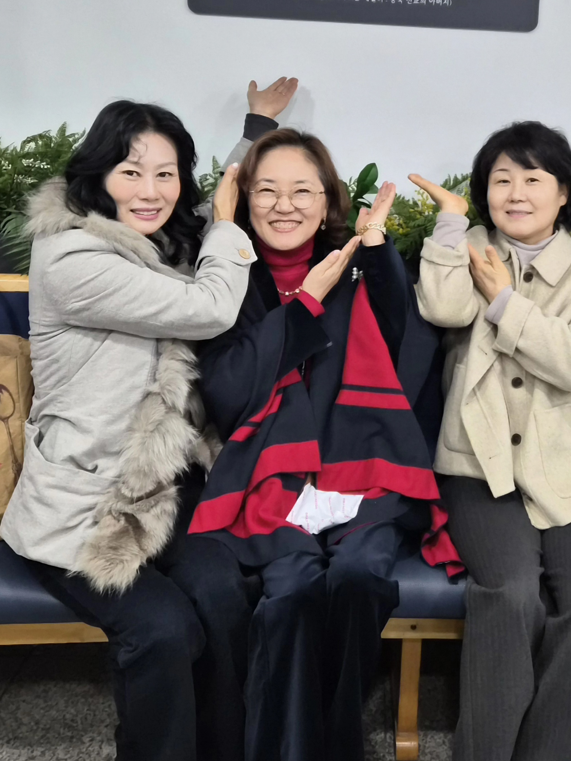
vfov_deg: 45.0
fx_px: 902
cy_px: 249
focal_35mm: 41
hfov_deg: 34.5
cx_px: 419
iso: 500
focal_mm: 5.4
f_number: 1.8
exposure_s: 1/120
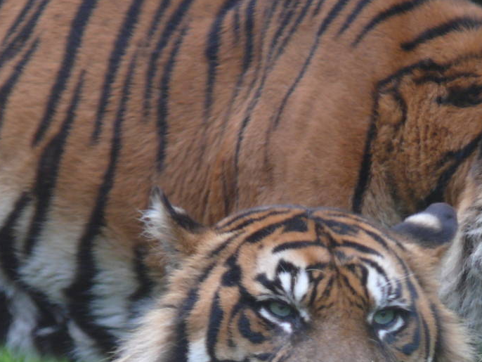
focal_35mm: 979
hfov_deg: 2.0
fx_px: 13637
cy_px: 363
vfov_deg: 1.5
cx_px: 284
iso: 100
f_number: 3.7
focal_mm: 88.8
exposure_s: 1/50
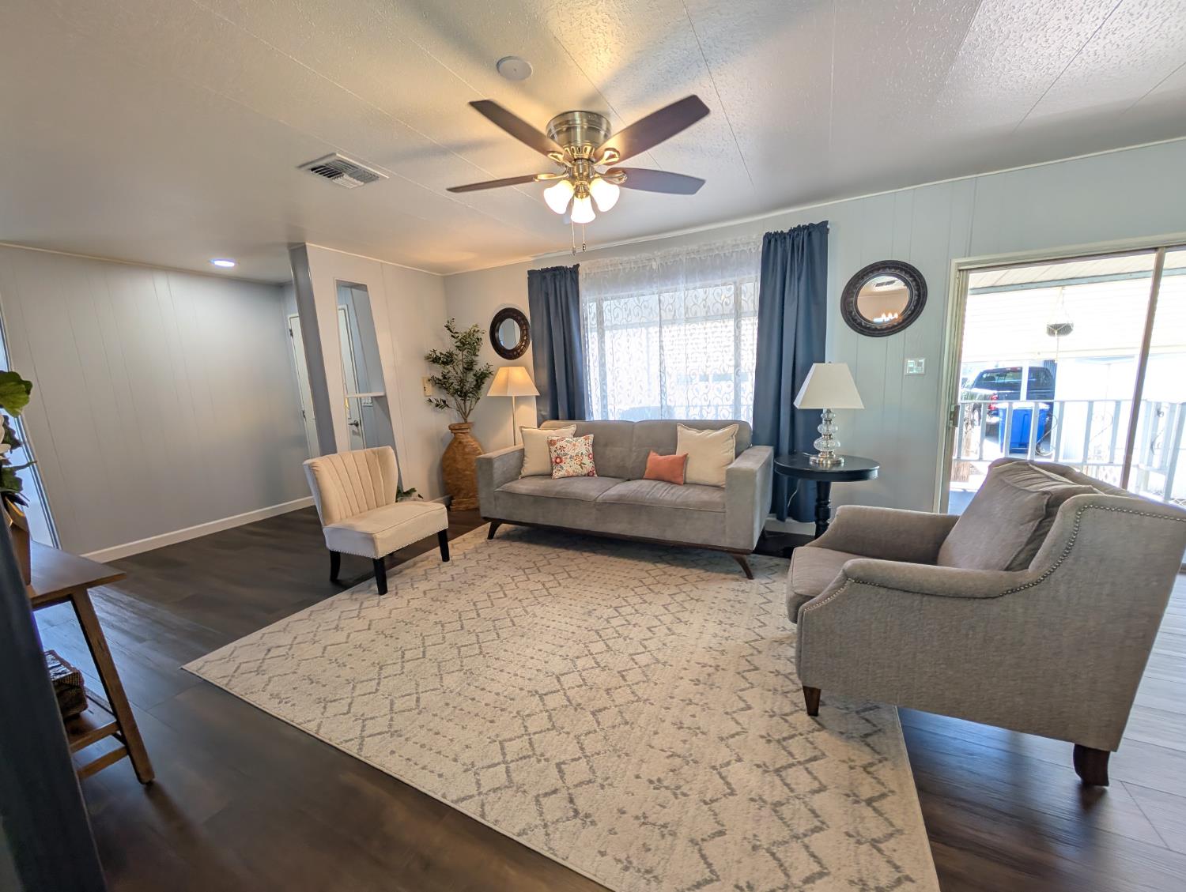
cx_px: 593
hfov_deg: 110.5
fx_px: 412
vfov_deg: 94.6
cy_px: 446
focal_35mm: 12
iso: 60
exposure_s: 1/120
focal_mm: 2.02
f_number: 1.7
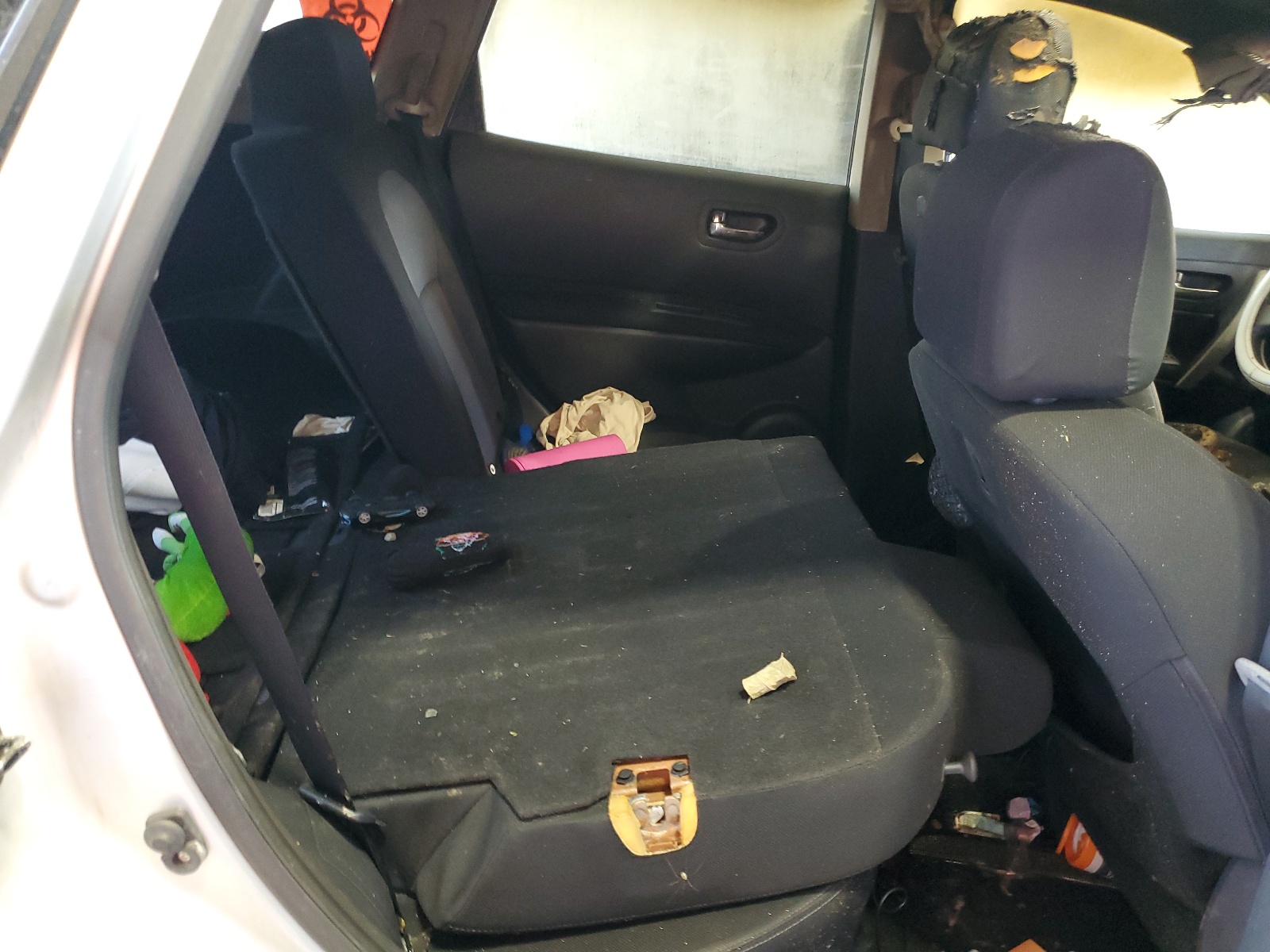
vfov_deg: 53.1
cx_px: 635
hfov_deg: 67.3
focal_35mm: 26
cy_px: 476
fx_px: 954
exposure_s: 1/30
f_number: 1.5
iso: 296
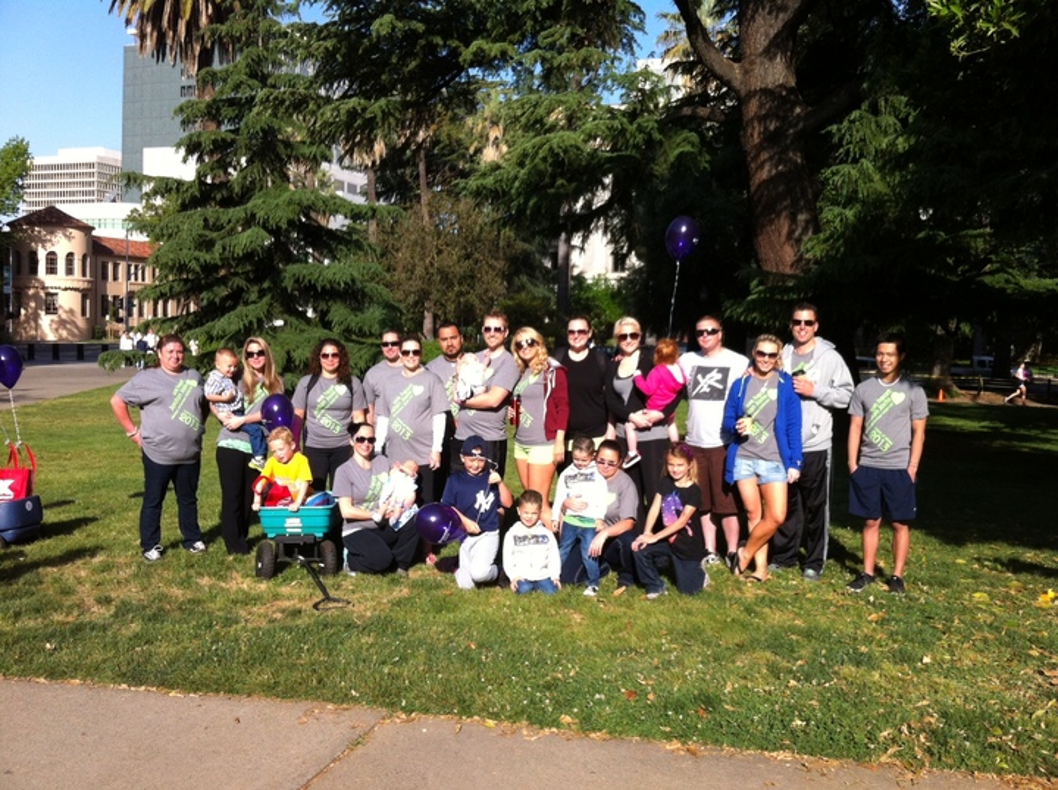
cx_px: 529
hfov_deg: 52.7
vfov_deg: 40.6
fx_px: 1068
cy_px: 395
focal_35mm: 35
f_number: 2.8
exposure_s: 1/838
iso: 80
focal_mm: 3.85
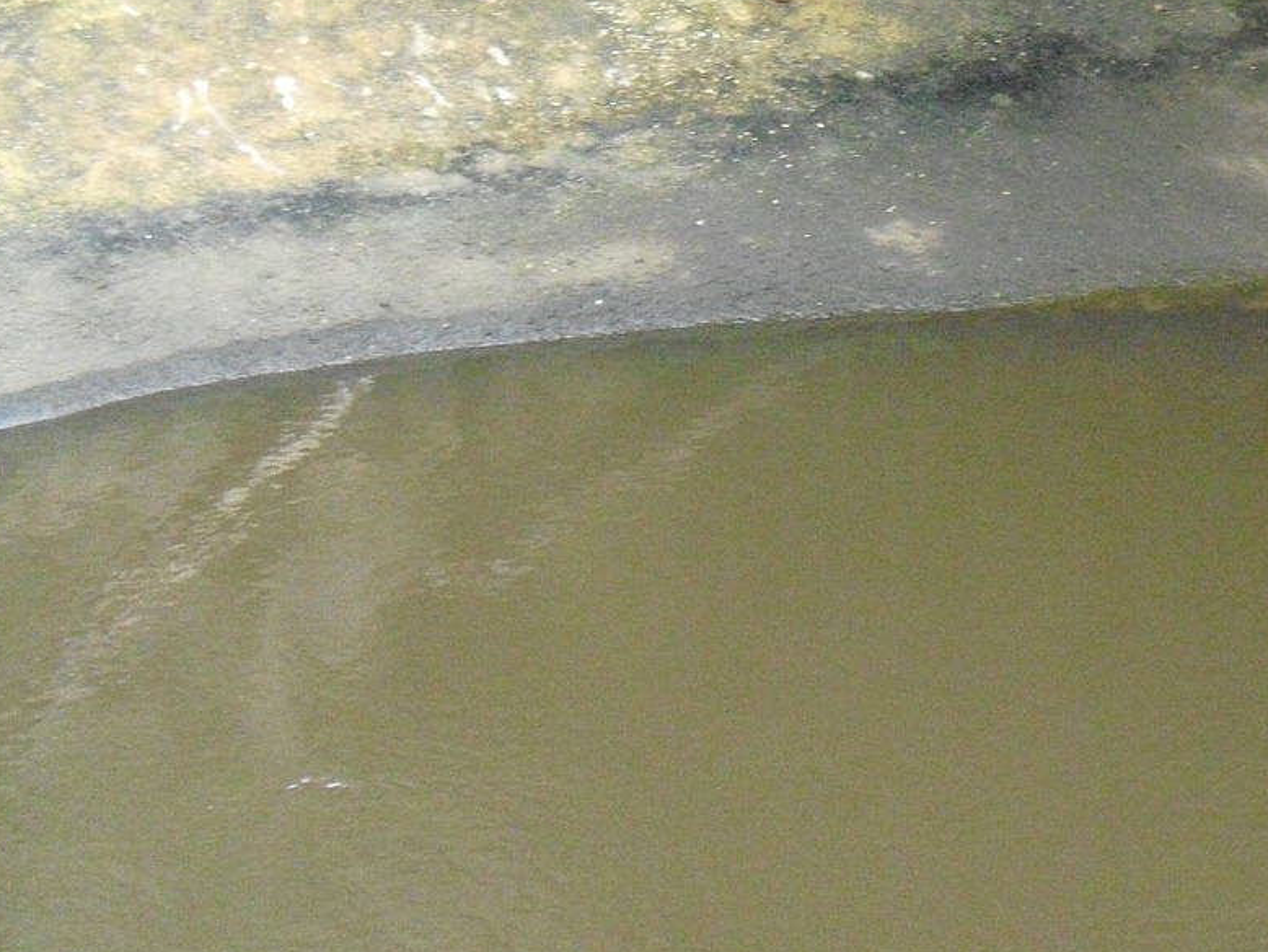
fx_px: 2711
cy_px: 20
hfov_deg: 25.5
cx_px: 1154
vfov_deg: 19.4
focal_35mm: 74
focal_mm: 6.3
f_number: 3.1
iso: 800
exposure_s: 1/100
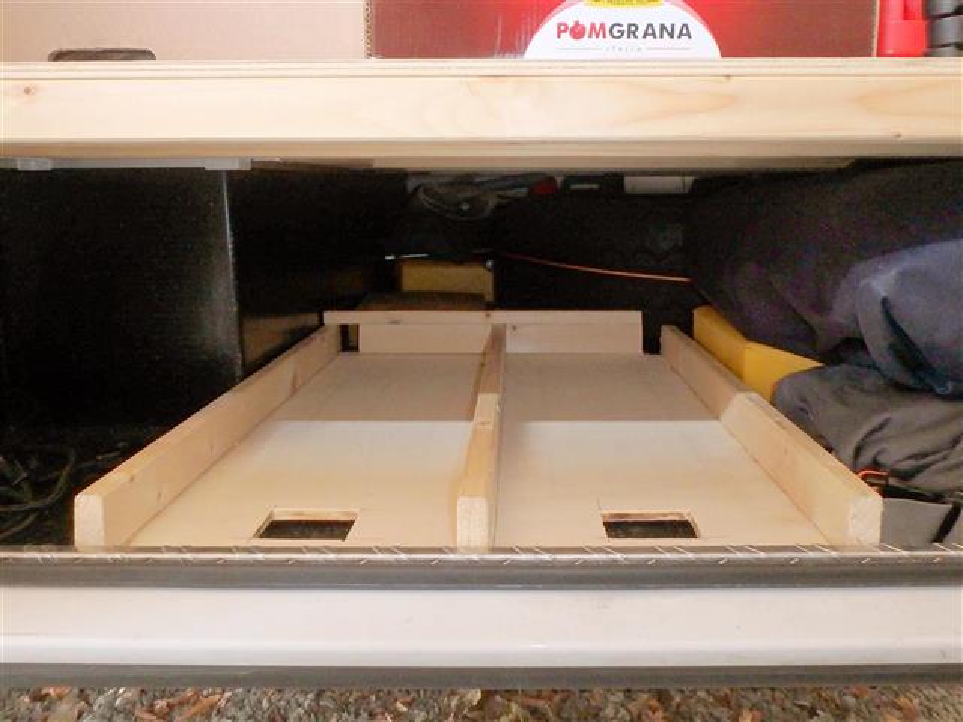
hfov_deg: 79.0
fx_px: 584
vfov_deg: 63.4
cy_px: 361
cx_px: 482
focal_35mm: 21
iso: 400
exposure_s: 1/30
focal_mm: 3.7
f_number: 3.5
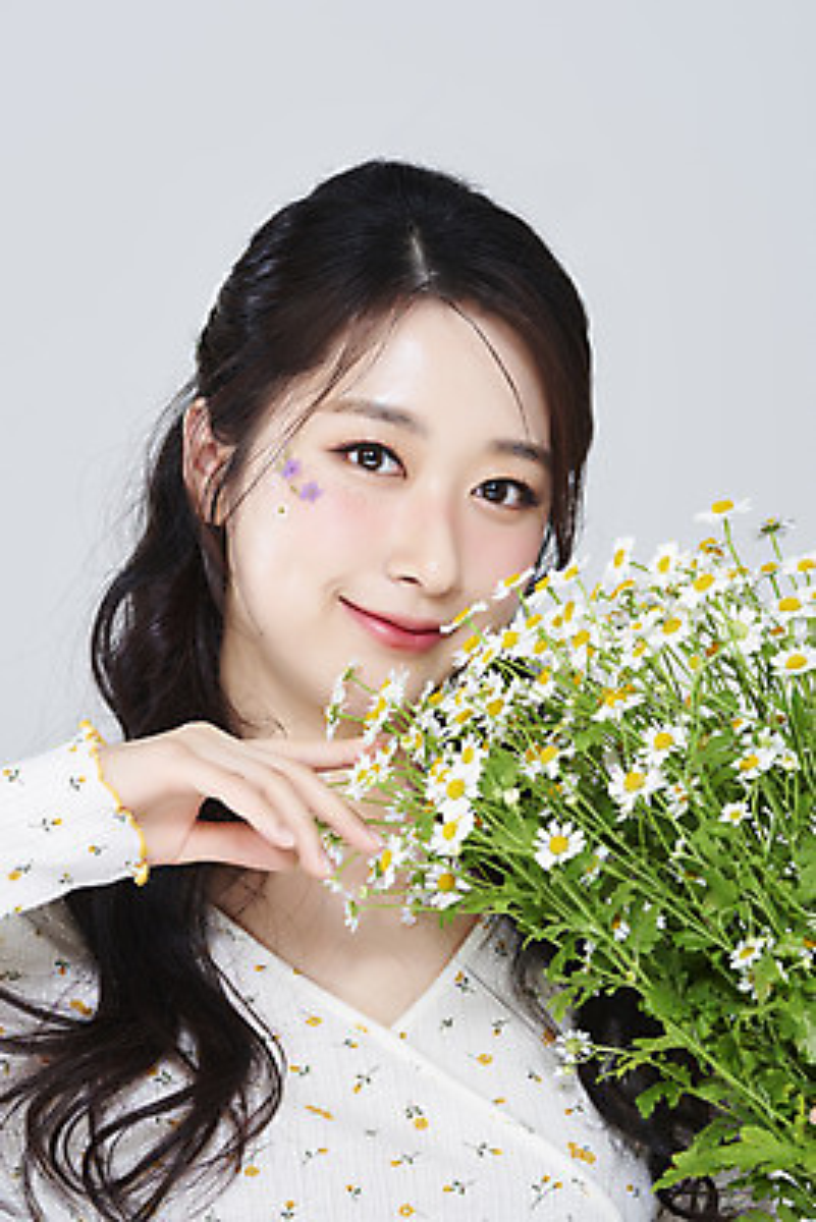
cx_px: 408
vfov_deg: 19.4
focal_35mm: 105
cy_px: 611
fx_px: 3567
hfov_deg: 13.1
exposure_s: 1/125
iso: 64
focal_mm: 105
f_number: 11
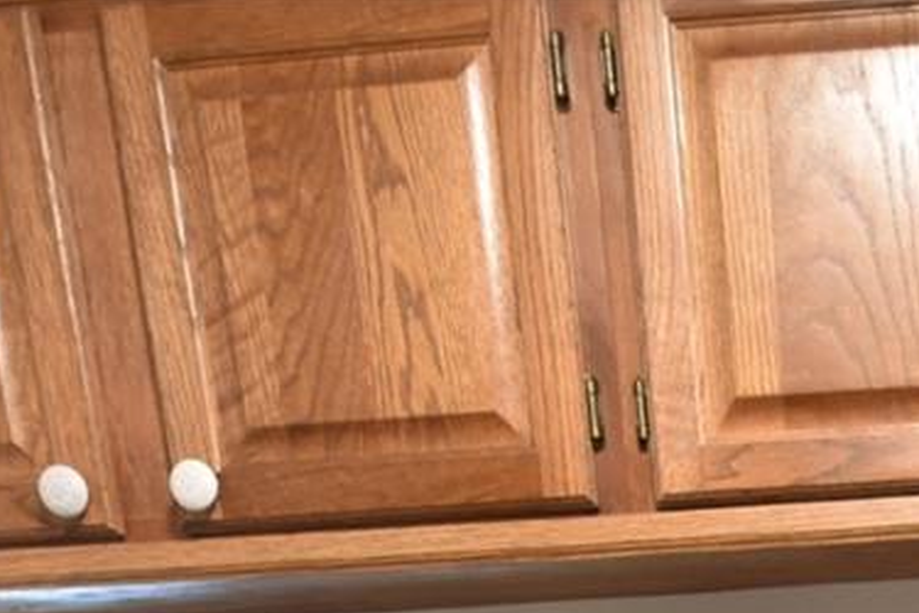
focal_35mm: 64
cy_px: 1300
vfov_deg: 15.7
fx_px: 1634
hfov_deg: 29.1
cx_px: 951
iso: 800
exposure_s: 1/15
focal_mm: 10
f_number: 4
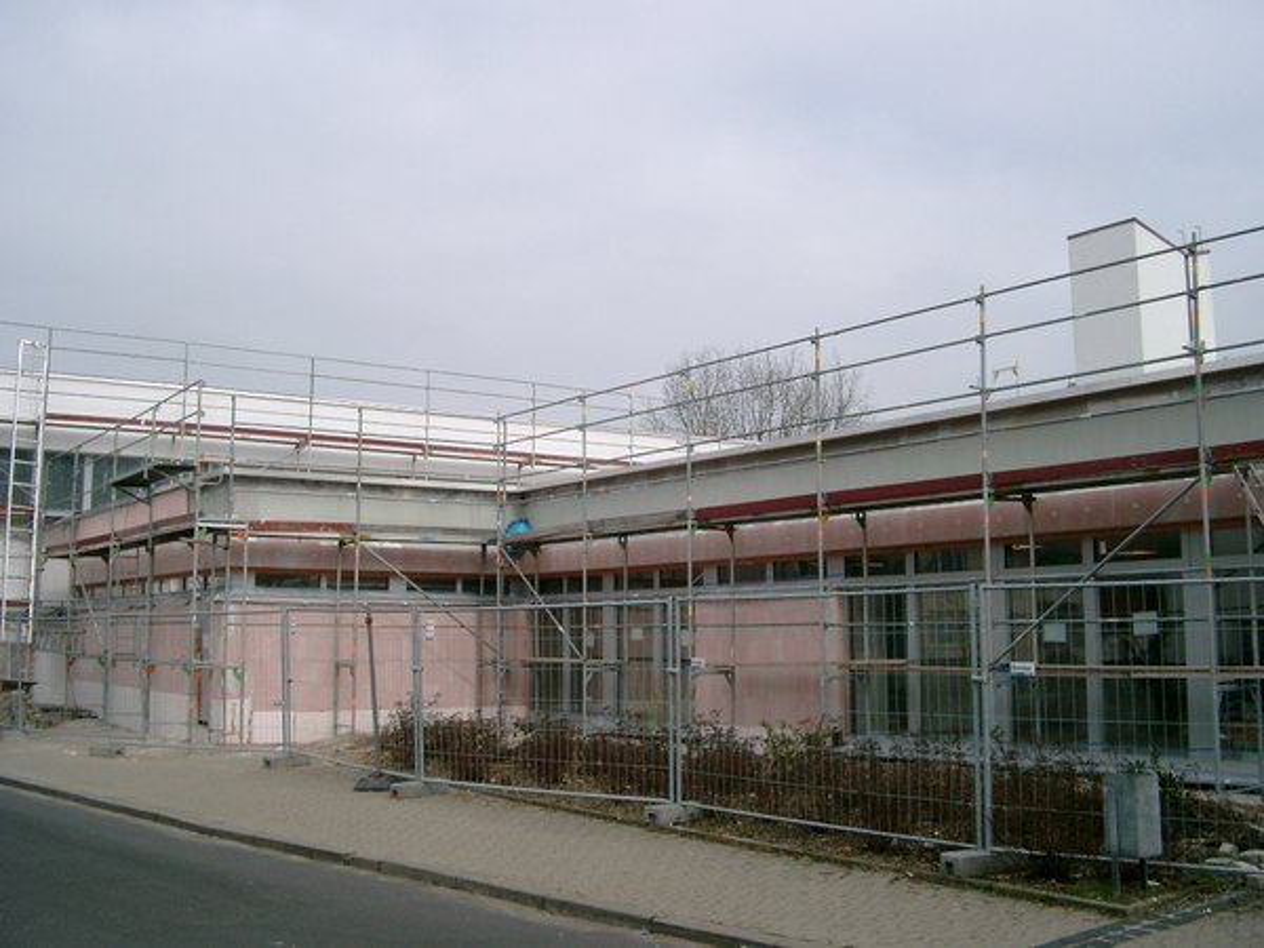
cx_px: 632
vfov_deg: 38.7
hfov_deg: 50.1
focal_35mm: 37
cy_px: 474
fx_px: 1351
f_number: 5
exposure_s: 1/640
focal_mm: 7.6
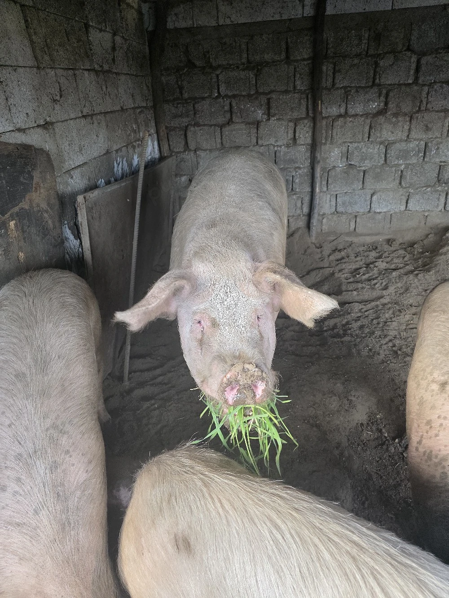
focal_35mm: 23
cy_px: 299
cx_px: 224
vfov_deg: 73.9
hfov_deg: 58.9
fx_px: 398
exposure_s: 1/182
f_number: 1.7
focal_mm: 6.3
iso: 250
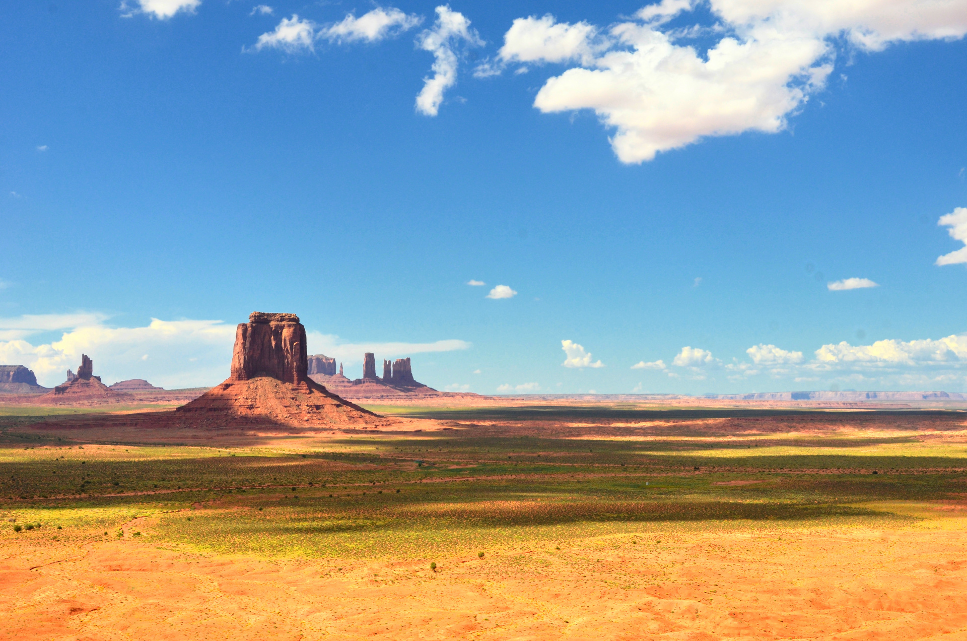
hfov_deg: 46.5
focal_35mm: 42
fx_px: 1126
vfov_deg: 31.8
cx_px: 484
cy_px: 320
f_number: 11
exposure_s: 1/500
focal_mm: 28
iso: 400
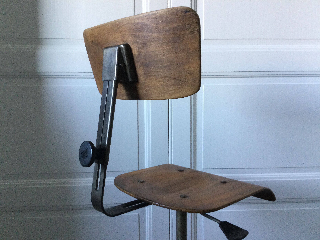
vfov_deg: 45.4
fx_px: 287
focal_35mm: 31
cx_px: 160
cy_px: 120
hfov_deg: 58.4
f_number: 2.4
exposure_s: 1/33
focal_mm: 3.3
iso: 160
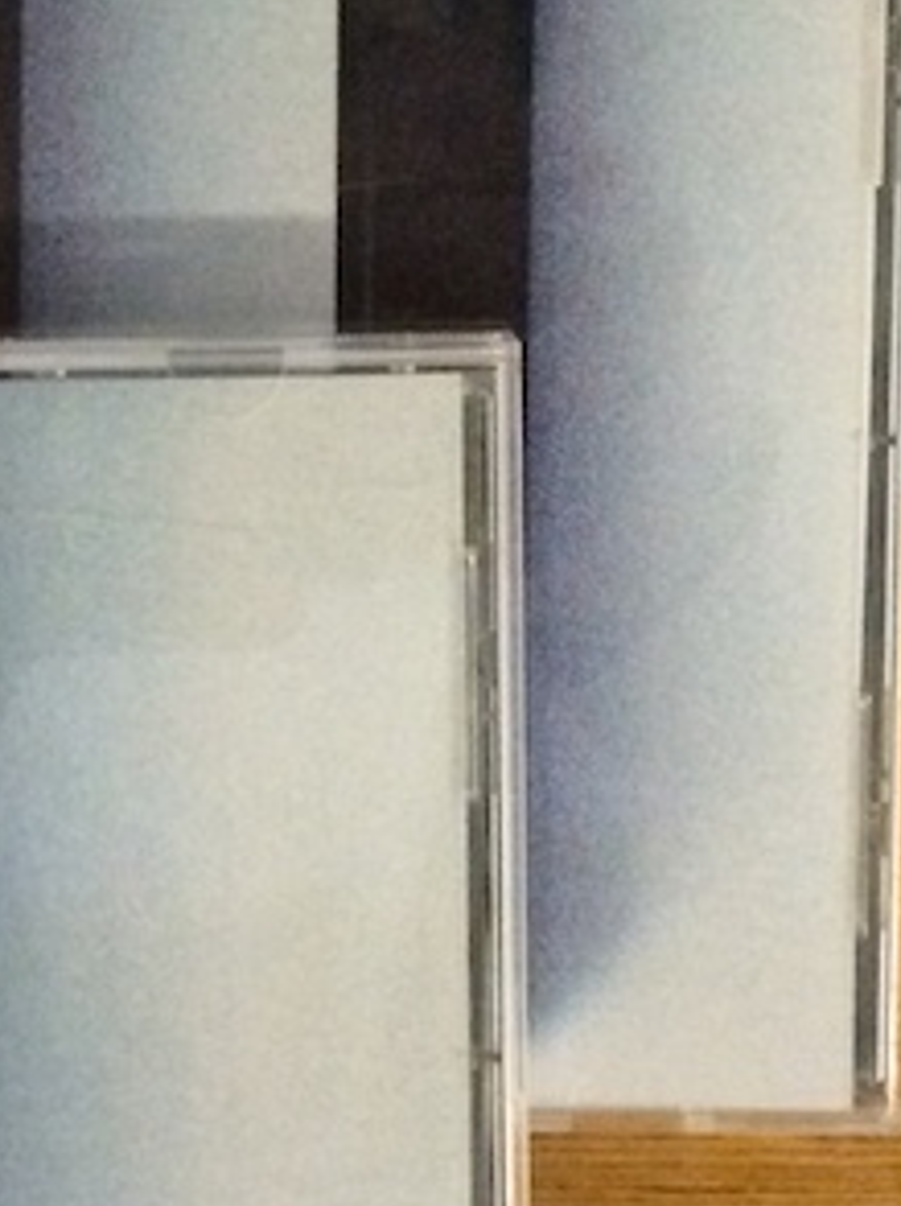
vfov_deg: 18.6
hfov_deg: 14.1
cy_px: 263
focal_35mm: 105
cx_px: 337
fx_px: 3652
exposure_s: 1/17
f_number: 2.2
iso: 500
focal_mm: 4.12
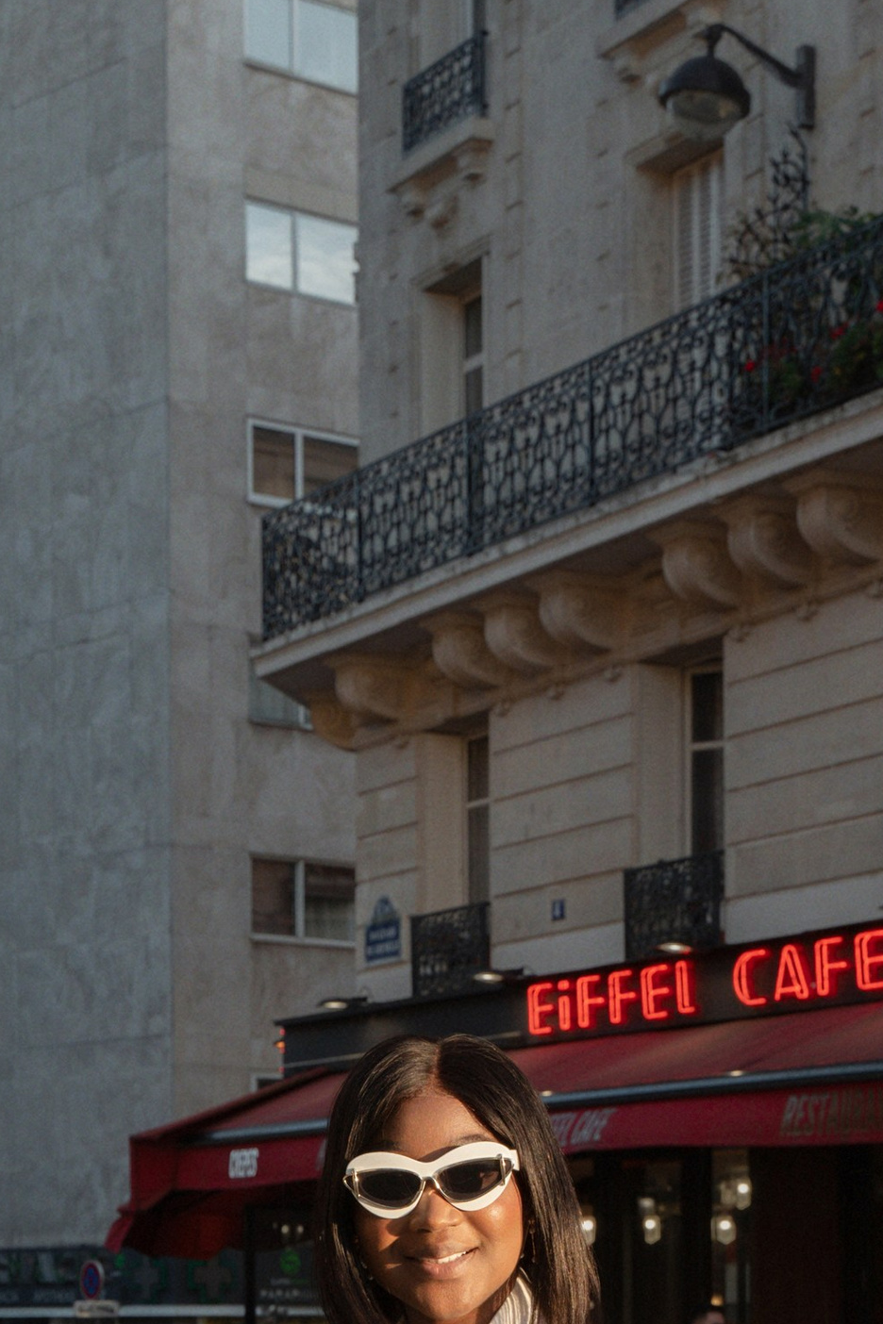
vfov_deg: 20.8
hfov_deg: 14.6
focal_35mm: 93
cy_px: 1481
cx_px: 717
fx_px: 3421
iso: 250
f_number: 6.3
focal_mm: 34
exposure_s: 1/160
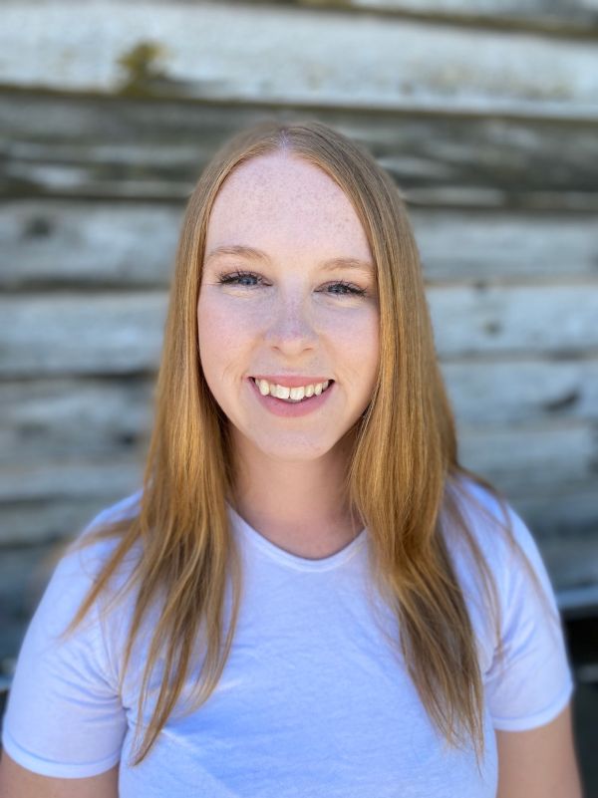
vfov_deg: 67.3
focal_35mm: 26
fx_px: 599
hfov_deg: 53.0
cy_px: 399
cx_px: 299
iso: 32
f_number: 1.8
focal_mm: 4.25
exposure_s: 1/681
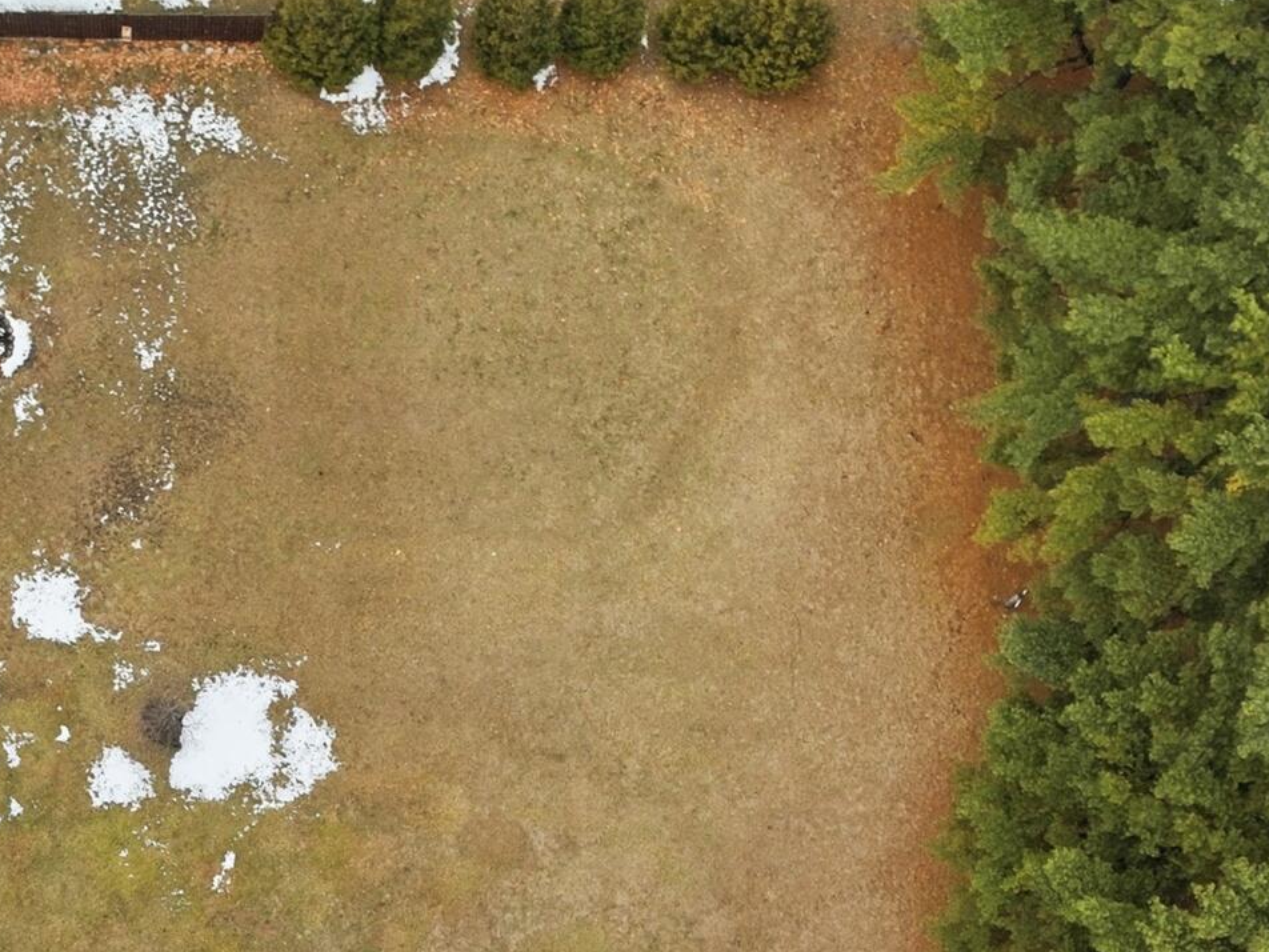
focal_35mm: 63
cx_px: 131
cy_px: 1135
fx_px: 2310
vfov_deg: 21.6
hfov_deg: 29.5
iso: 100
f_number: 4.5
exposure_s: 1/160
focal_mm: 12.3
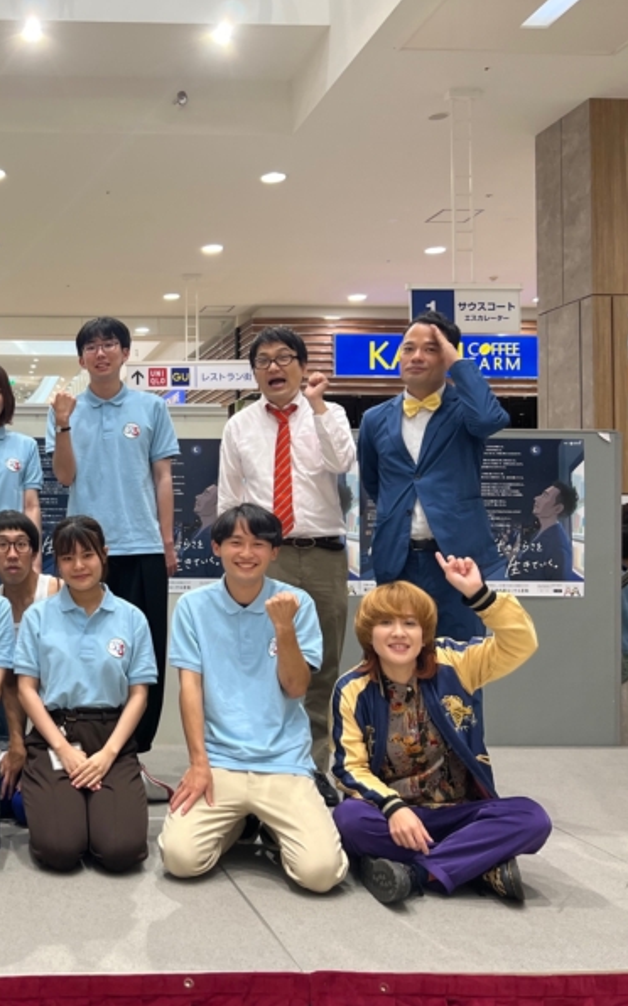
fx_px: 1014
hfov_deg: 31.8
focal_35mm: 37
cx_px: 5
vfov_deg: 52.8
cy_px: 503
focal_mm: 5.7
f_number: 1.5
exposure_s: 1/100
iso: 80
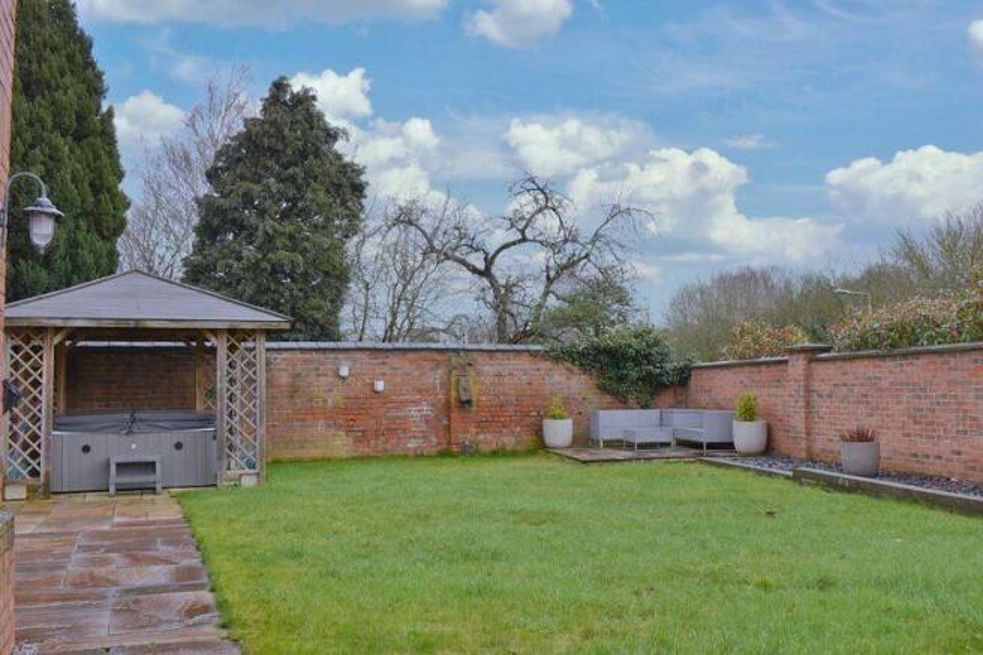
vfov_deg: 39.9
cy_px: 328
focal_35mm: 33
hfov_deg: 57.2
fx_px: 901
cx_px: 492
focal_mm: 22
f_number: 7.1
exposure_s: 1/250
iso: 200
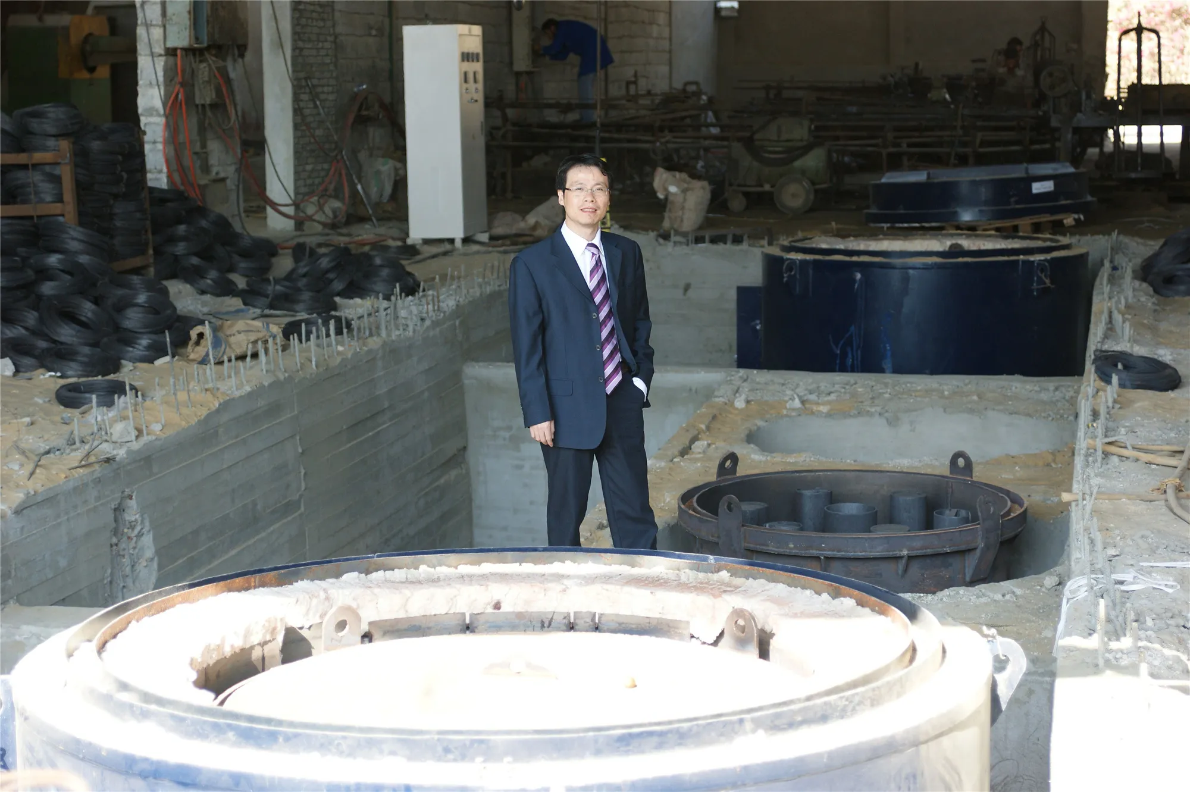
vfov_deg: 20.1
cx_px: 595
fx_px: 2230
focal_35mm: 68
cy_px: 396
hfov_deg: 29.9
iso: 200
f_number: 2.8
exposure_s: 1/320
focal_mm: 45
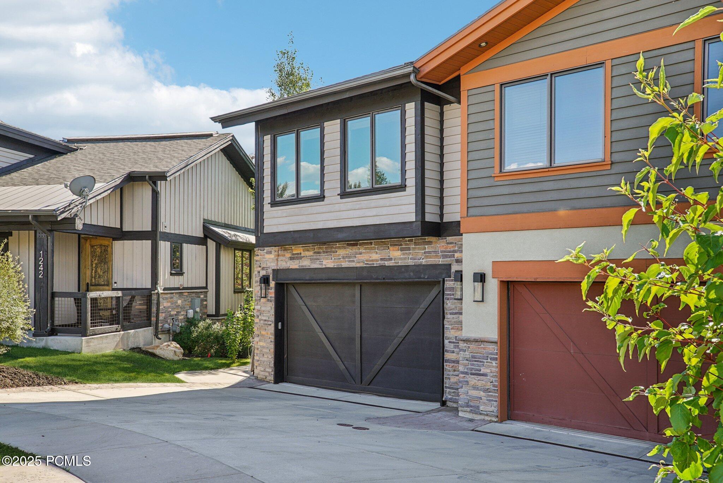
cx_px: 362
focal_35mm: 35
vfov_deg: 37.9
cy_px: 242
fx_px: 703
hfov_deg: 54.4
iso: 100
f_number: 8
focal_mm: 35
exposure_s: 1/50
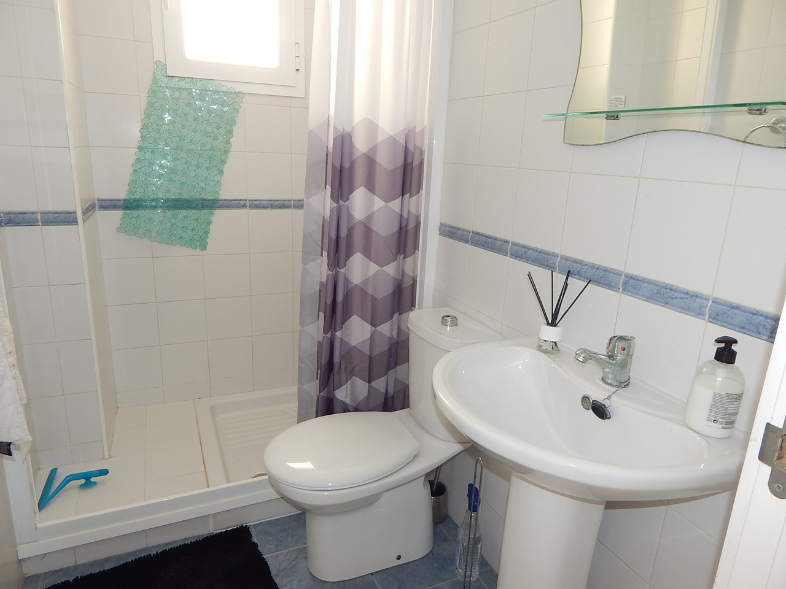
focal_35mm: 22
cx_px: 393
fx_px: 500
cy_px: 294
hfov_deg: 76.4
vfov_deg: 61.1
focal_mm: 4
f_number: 3
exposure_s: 1/30
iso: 125
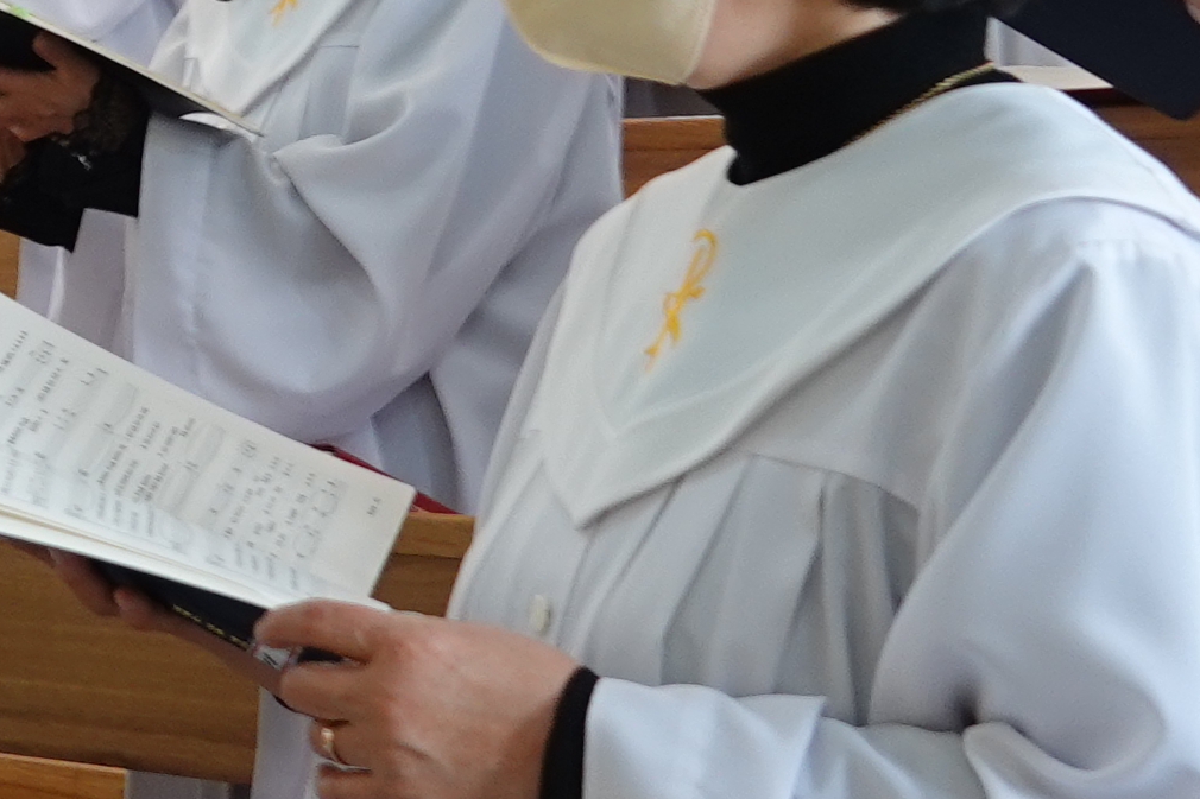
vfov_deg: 10.5
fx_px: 4332
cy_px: 145
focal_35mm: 130
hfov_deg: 13.8
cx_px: -1082
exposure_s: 1/30
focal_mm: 8.8
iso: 160
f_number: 2.5
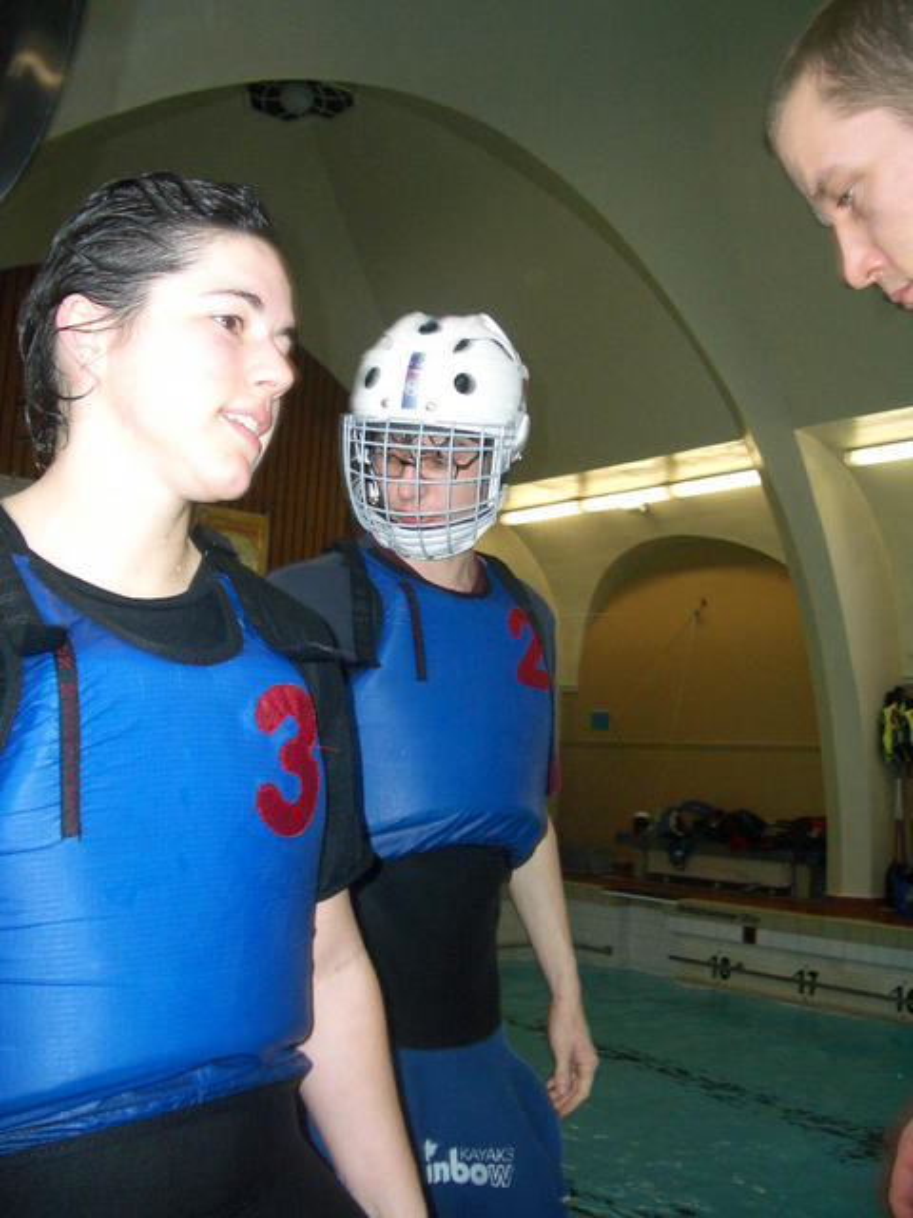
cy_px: 609
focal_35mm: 35
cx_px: 456
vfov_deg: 52.6
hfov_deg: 40.7
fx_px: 1231
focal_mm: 5.8
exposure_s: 1/60
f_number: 2.6
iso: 100
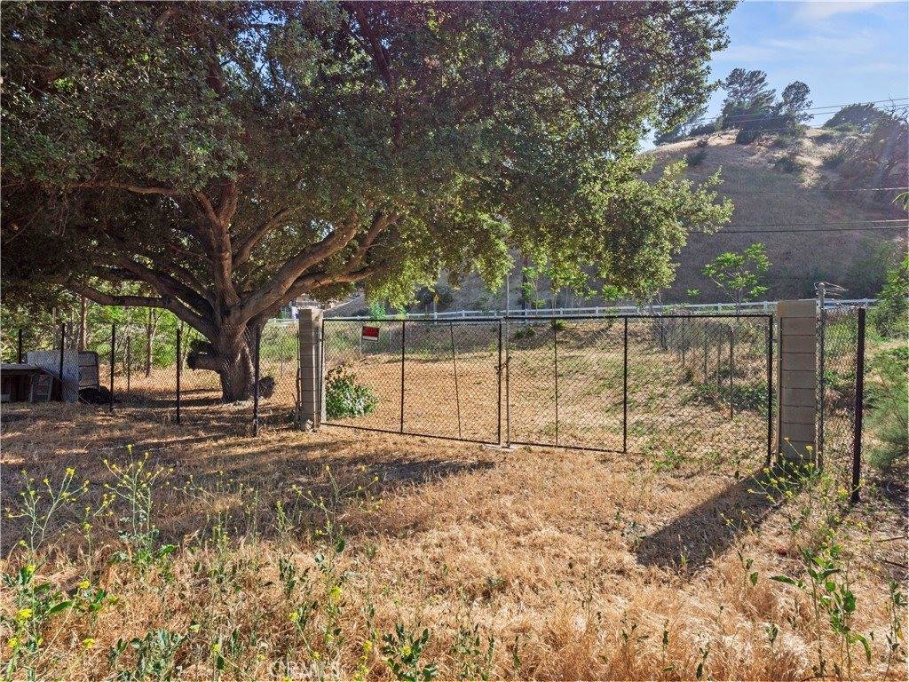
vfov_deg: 78.1
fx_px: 420
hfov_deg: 94.5
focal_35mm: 16
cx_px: 454
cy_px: 341
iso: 400
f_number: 8
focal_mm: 8
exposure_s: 1/160
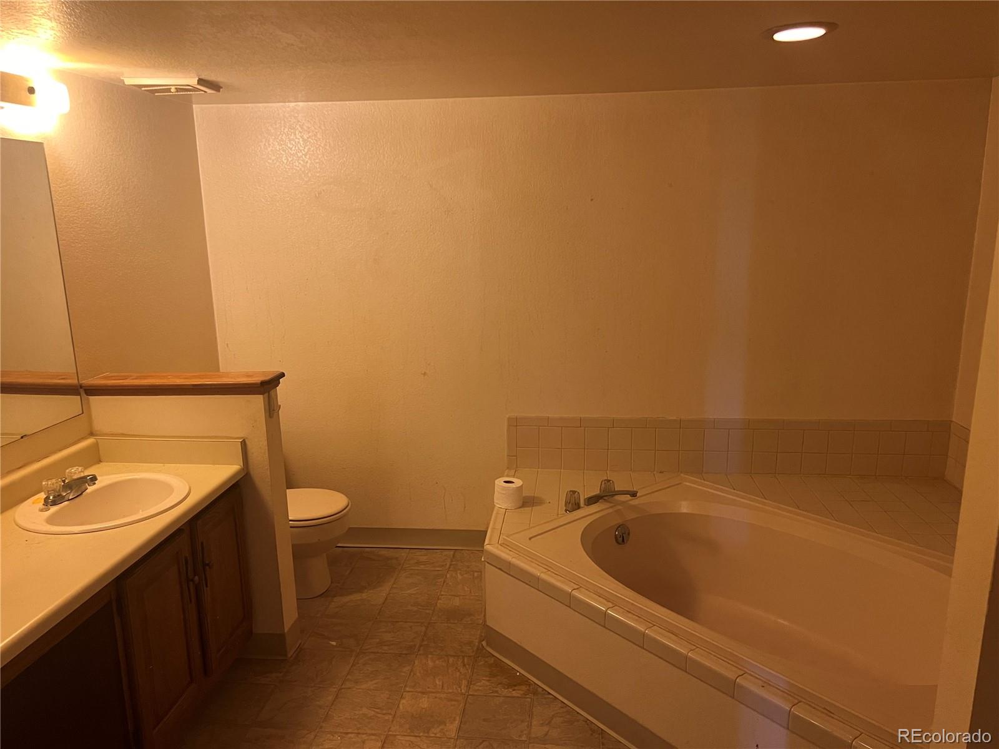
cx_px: 500
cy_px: 374
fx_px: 750
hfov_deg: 67.3
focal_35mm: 26
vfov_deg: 53.1
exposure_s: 1/60
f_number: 1.5
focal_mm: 5.7
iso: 320
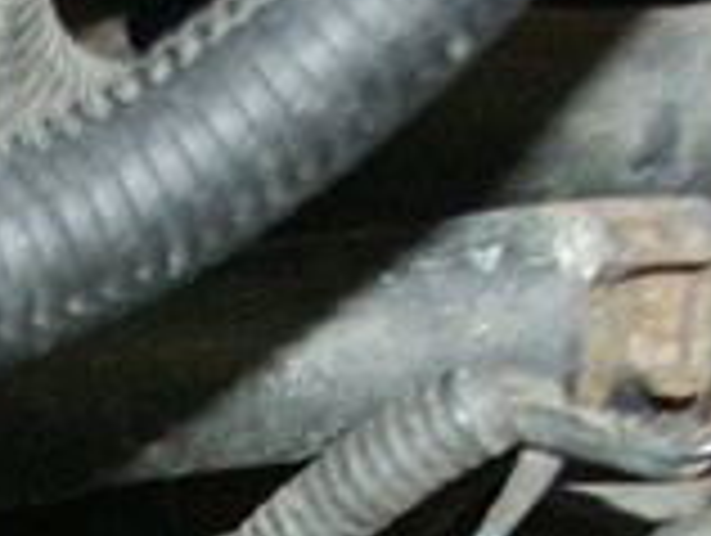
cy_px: 1063
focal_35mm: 187
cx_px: -634
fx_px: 3847
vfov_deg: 7.6
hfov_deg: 9.9
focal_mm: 9.7
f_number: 2.8
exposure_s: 1/30
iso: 200
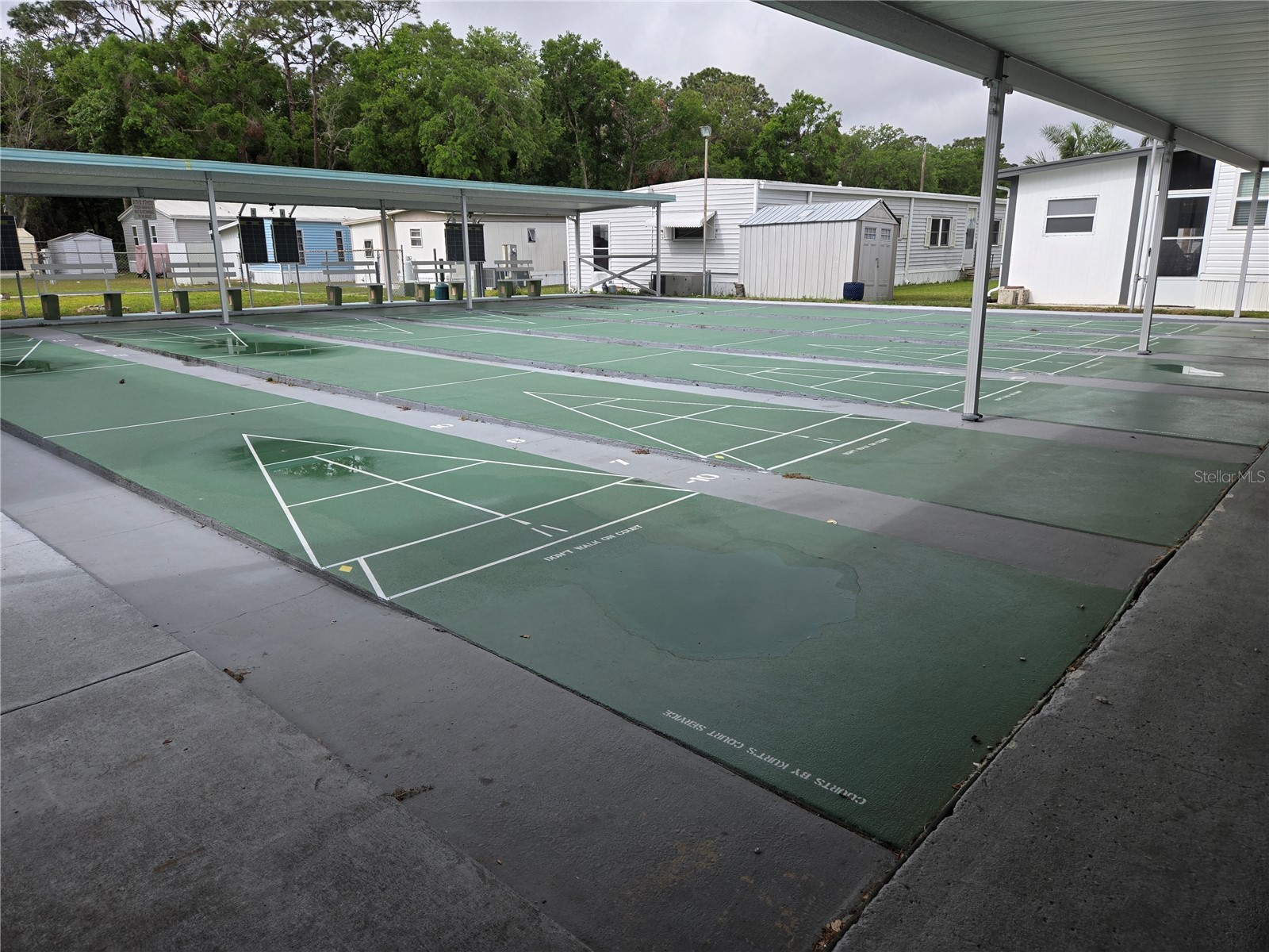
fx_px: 843
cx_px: 634
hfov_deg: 73.9
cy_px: 476
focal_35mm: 23
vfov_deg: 58.9
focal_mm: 5.4
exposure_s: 1/1399
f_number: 1.8
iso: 25
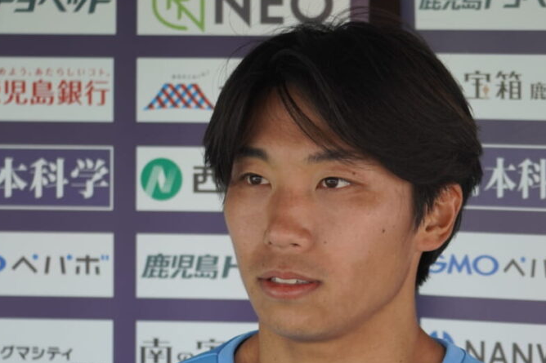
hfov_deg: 6.6
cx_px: 329
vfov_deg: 4.4
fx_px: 4712
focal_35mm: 311
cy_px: 235
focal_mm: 135
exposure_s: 1/250
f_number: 5.6
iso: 500
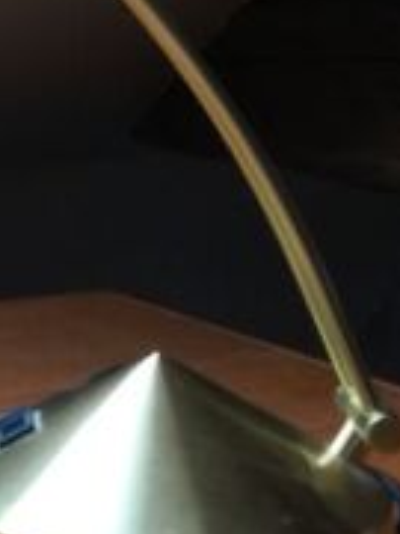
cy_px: 264
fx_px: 1479
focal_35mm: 96
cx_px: -196
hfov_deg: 14.4
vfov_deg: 20.4
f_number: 2
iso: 100
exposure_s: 1/33.3
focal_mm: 3.79
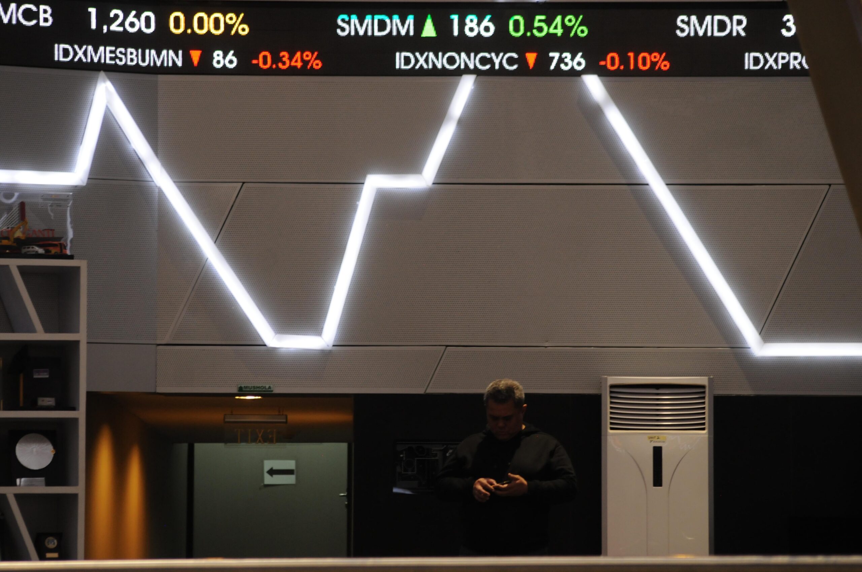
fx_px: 4376
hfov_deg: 11.2
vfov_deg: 7.5
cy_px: 286
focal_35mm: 183
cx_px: 431
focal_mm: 122
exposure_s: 1/50
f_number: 4.2
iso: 800
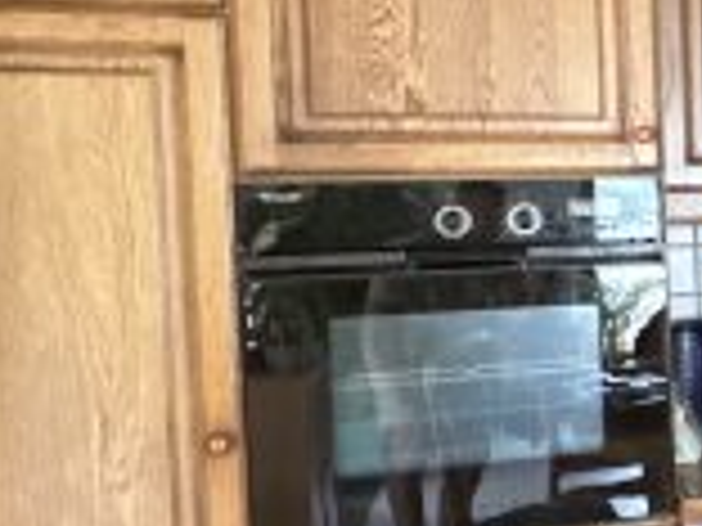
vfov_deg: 23.3
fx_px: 1278
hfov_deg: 22.0
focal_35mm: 63
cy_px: 236
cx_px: 1192
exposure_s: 1/60
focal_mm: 2.22
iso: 640
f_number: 2.2
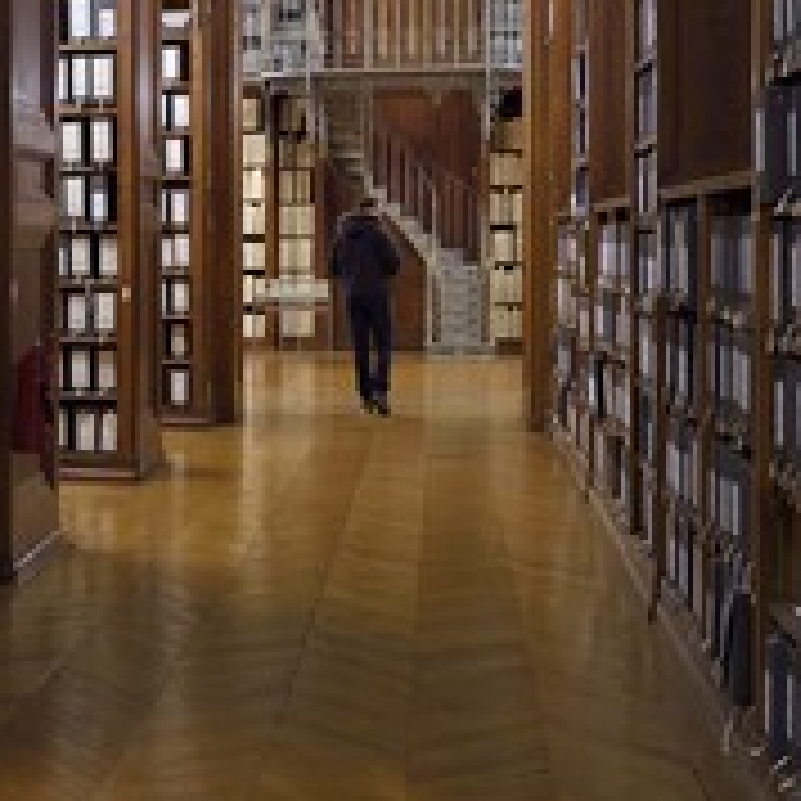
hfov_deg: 24.9
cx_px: -90
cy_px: 256
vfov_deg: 26.7
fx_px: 1675
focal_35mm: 64
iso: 1600
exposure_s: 1/13
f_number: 5.6
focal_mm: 32
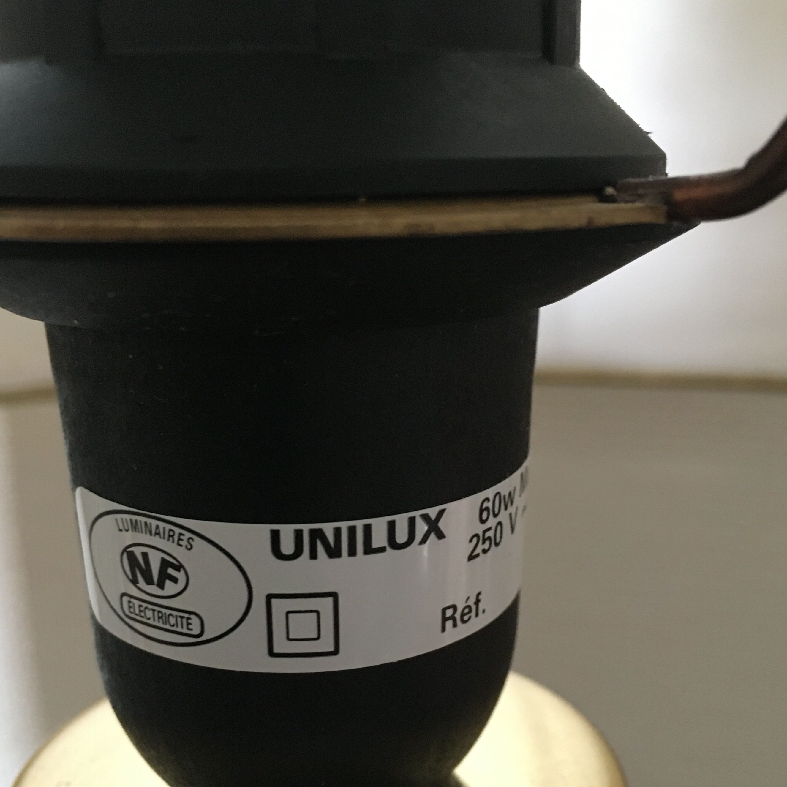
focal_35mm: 39
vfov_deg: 42.6
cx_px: 399
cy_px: 476
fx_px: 1003
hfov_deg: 42.8
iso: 200
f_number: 2.2
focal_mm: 4.15
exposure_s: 1/17
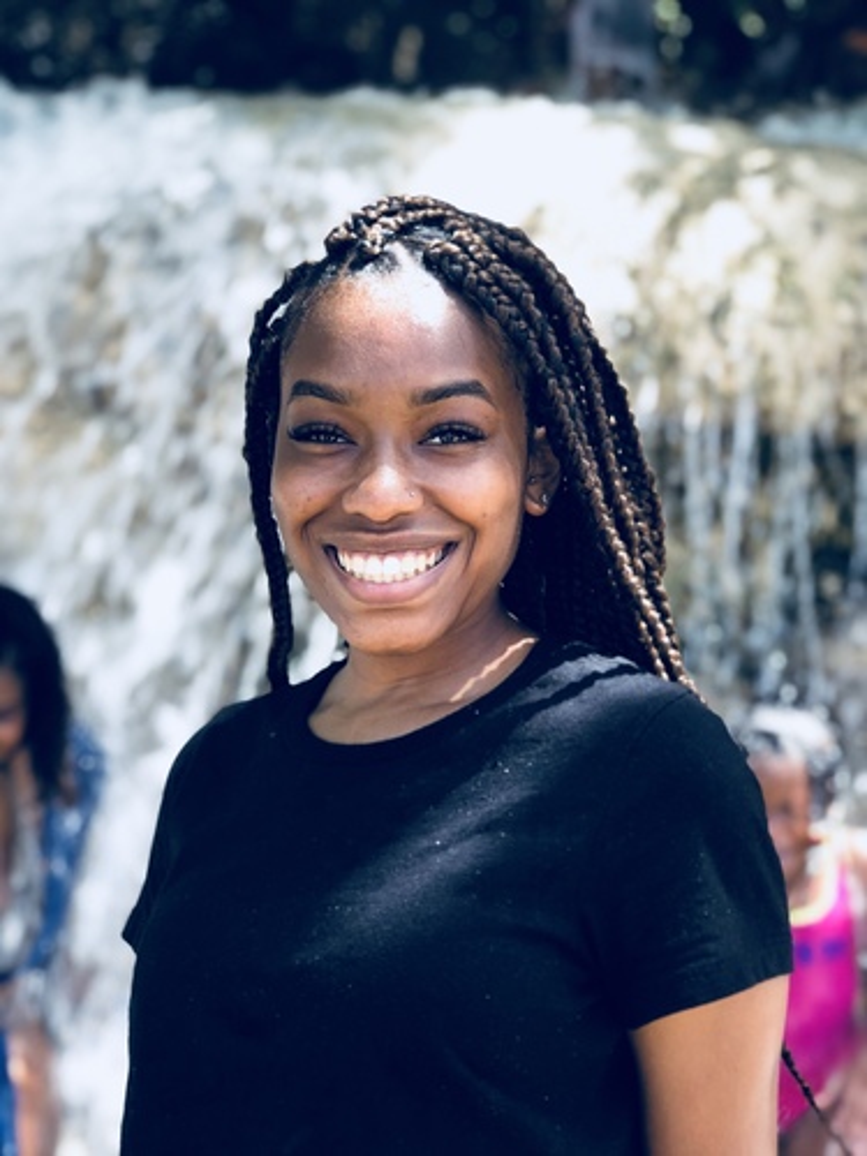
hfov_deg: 25.7
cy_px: 578
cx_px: 434
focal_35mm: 57
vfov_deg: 33.8
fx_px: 1904
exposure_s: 1/120
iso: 40
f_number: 2.8
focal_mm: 6.6
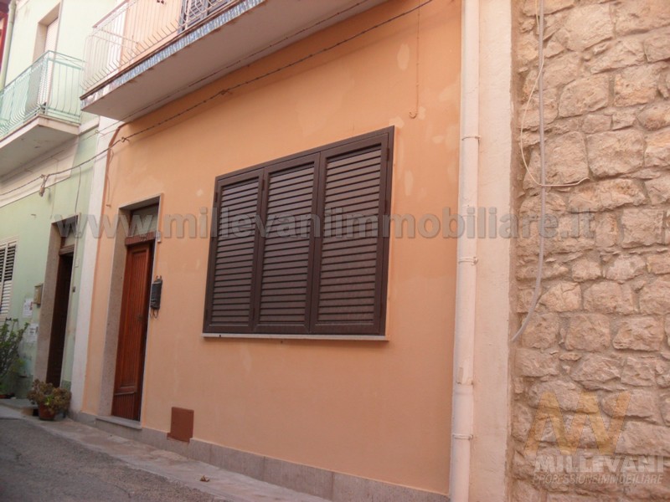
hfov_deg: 52.6
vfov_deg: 40.7
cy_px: 251
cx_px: 335
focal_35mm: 35
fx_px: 677
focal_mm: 6.3
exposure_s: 1/125
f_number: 3
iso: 80
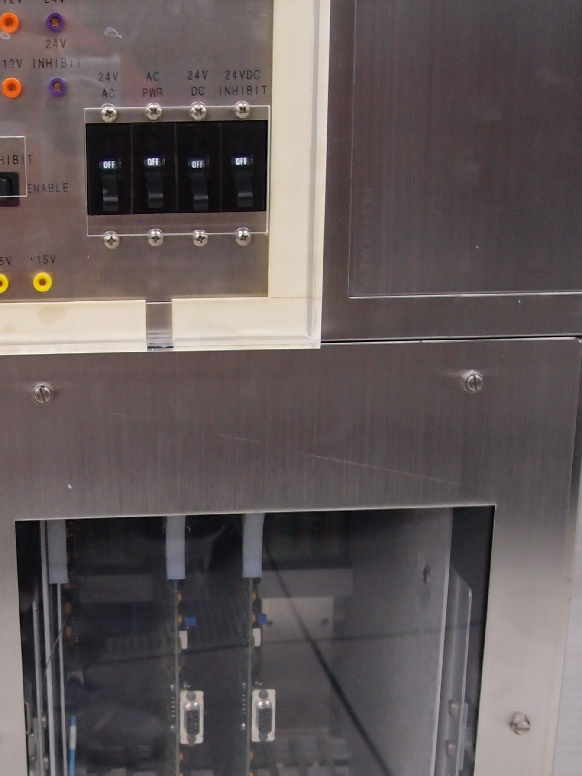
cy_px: 619
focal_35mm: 57
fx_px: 1278
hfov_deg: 25.3
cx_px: 128
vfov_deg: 32.9
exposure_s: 1/40
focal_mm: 6
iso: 200
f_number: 1.8
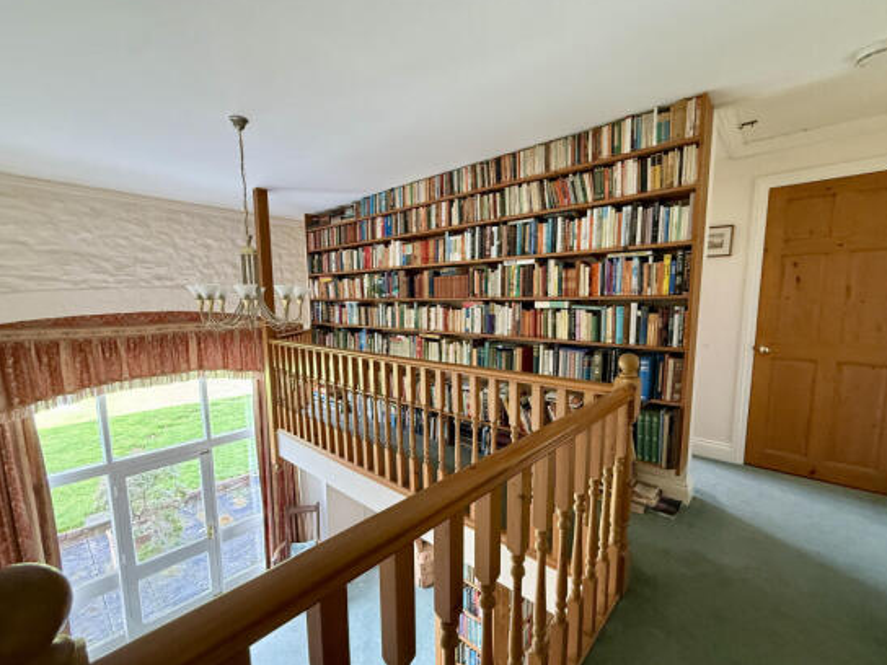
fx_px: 384
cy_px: 348
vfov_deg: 81.7
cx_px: 461
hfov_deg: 98.1
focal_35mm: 15
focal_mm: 2.22
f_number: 2.2
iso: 500
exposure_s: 1/60
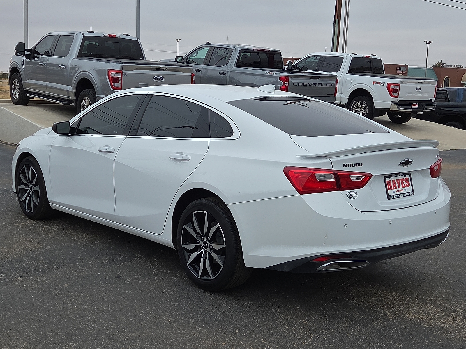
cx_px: 233
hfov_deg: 40.4
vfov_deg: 30.9
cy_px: 174
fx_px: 633
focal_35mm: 47
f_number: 1.8
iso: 76
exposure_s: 1/2500
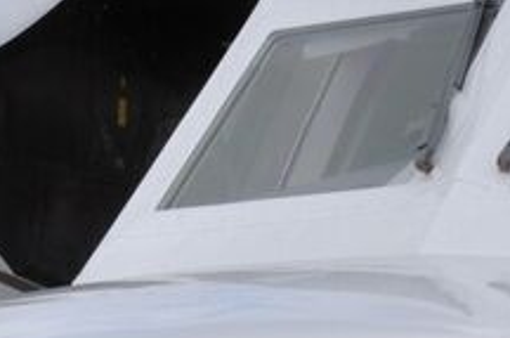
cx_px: 293
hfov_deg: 4.6
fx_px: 6290
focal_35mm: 445
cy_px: 811
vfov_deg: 3.0
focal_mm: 50
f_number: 8
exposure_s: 1/500
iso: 200
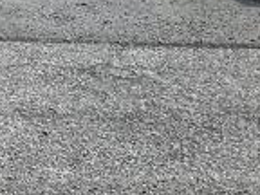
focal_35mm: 145
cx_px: -264
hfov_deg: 12.1
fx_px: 1089
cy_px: -204
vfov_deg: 9.5
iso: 16
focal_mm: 3
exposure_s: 1/2427
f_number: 1.8
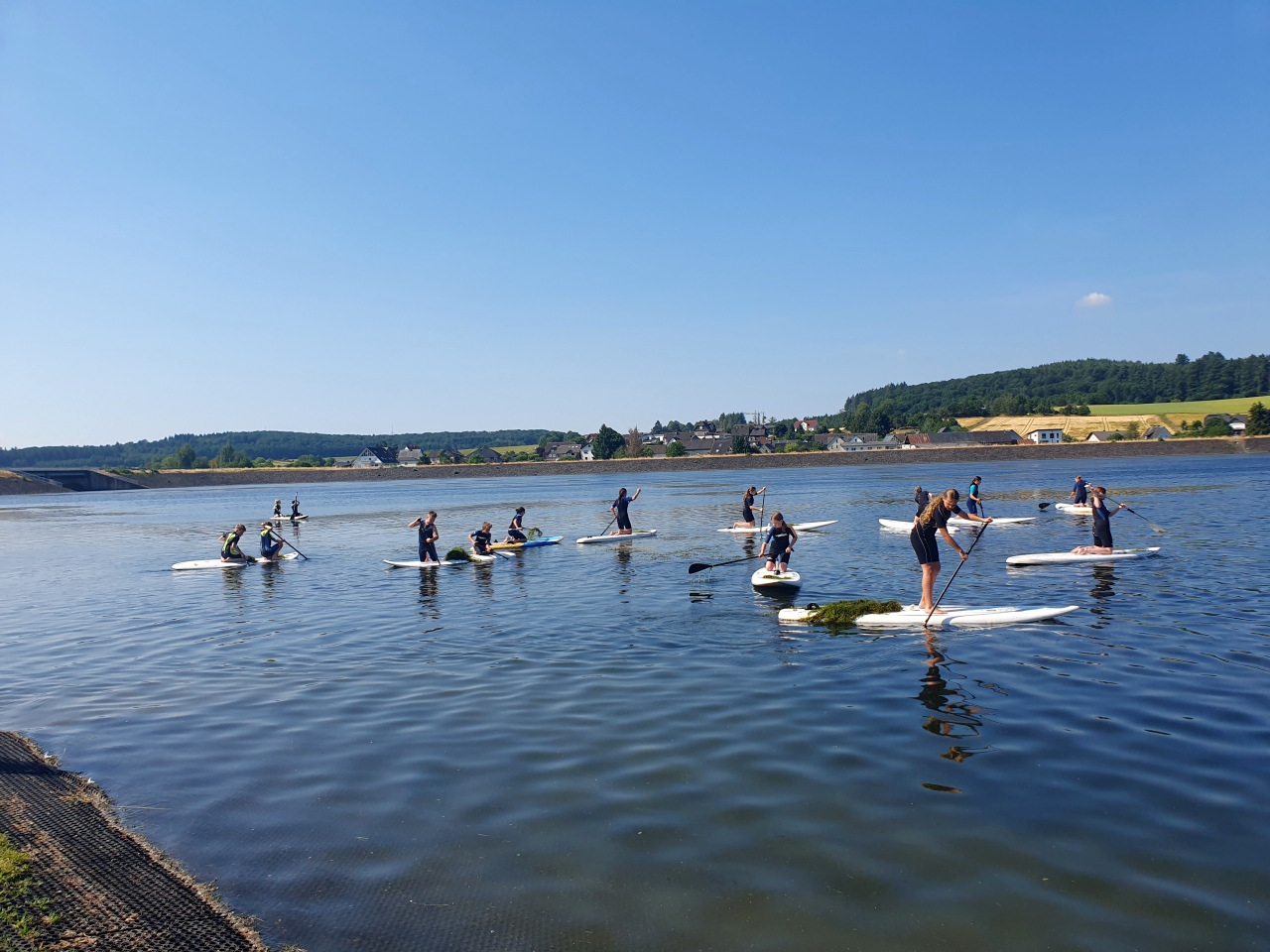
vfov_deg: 53.1
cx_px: 635
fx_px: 954
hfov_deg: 67.3
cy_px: 476
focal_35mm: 26
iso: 50
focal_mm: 4.32
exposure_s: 1/1528
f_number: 2.4
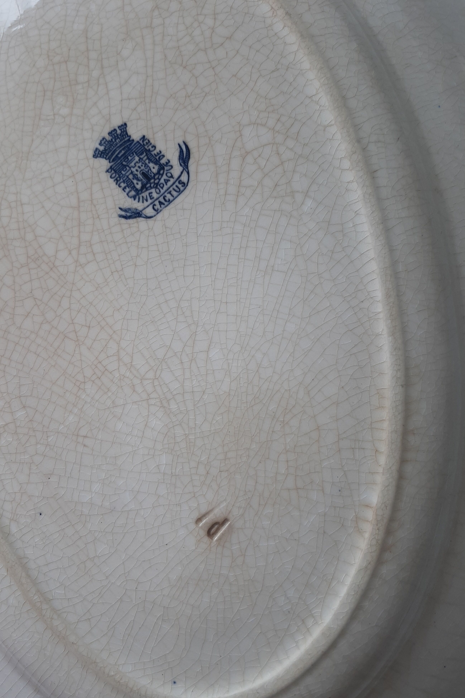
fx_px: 542
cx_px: 202
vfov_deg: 65.5
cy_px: 352
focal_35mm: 28
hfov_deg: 46.3
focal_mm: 3.93
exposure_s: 1/248
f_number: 1.7
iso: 40
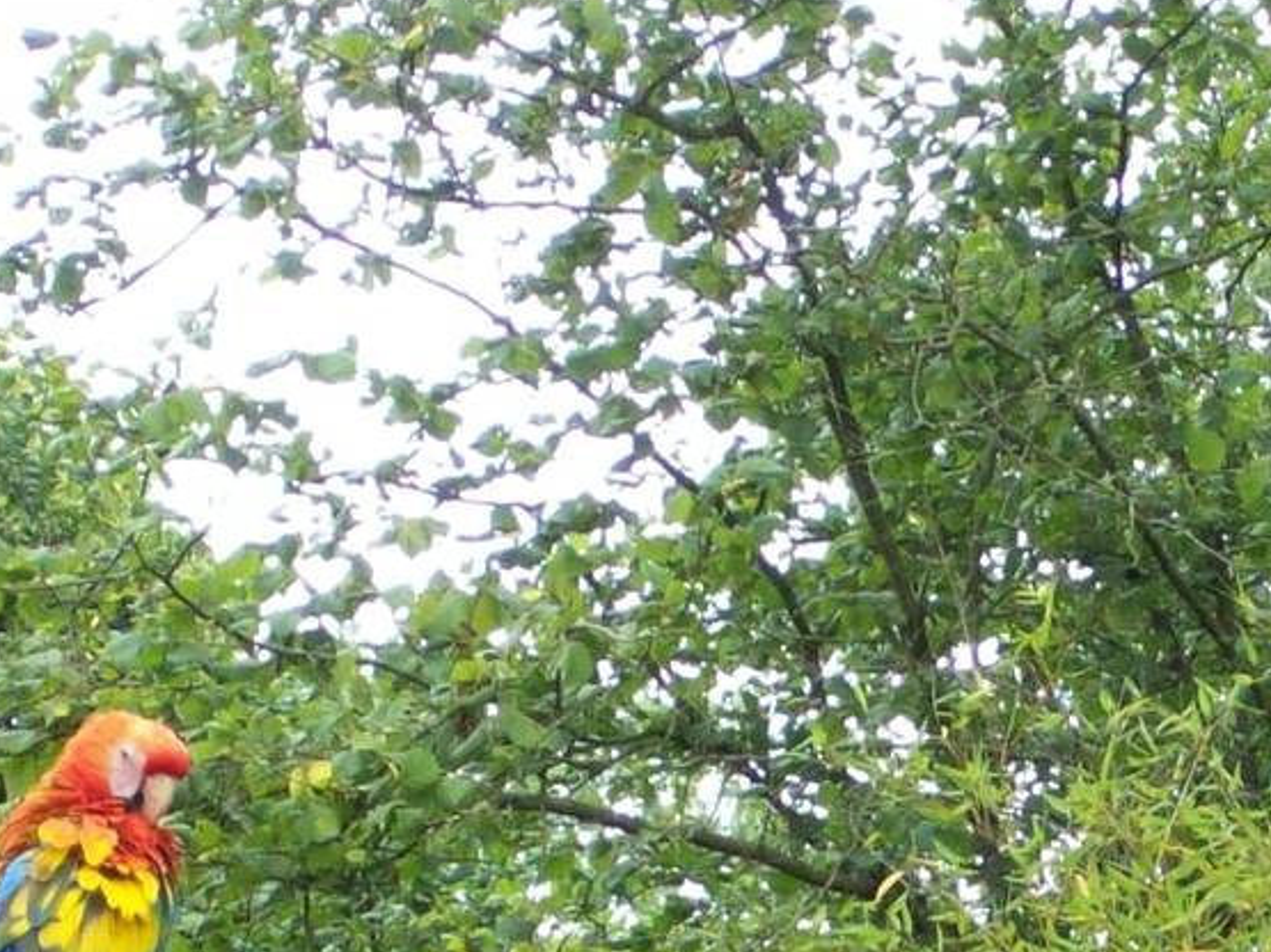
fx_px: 9214
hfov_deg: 7.9
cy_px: 1064
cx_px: 1234
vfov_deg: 5.9
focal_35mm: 251
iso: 99
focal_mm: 14.3
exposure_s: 1/112
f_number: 4.3
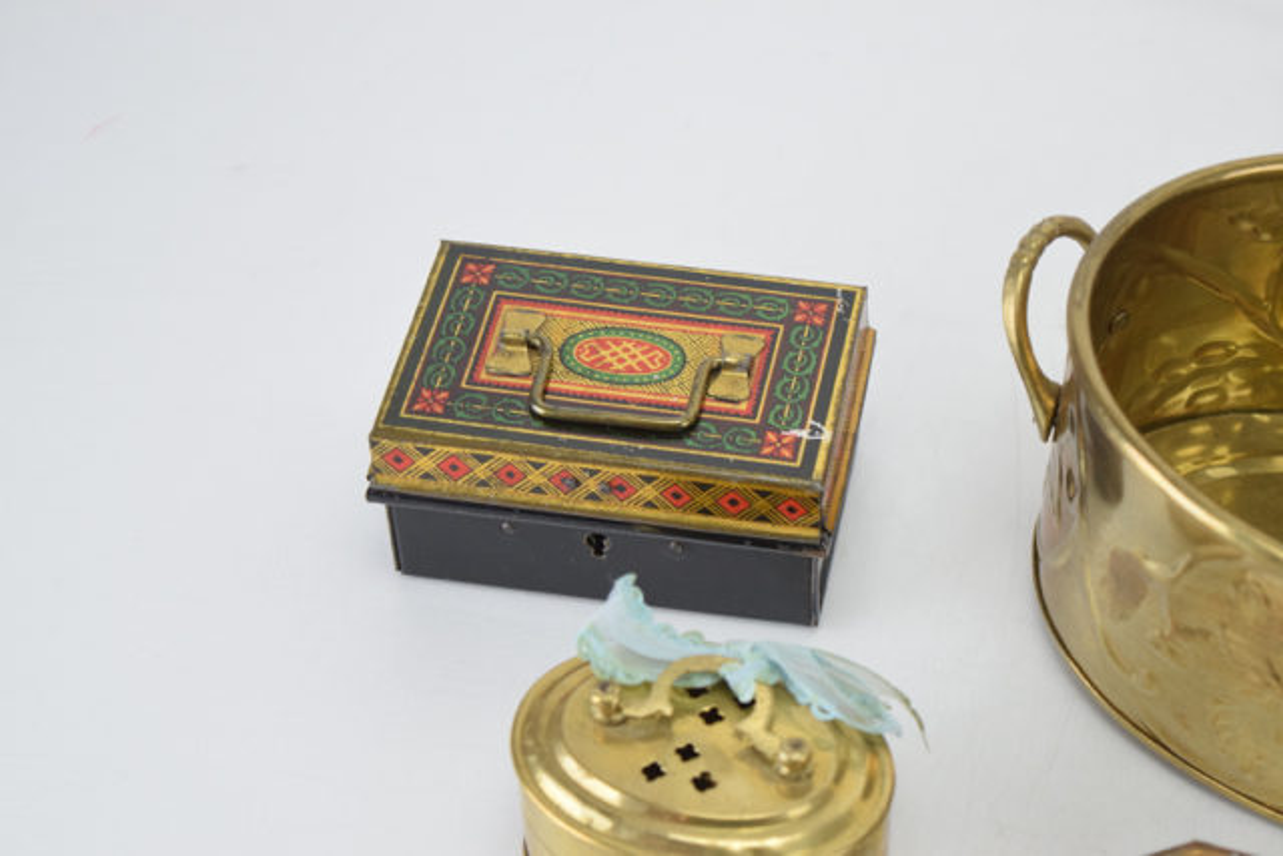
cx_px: 642
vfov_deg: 16.6
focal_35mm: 82
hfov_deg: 24.6
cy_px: 428
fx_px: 2941
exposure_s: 1/125
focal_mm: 55
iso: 800
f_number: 5.6
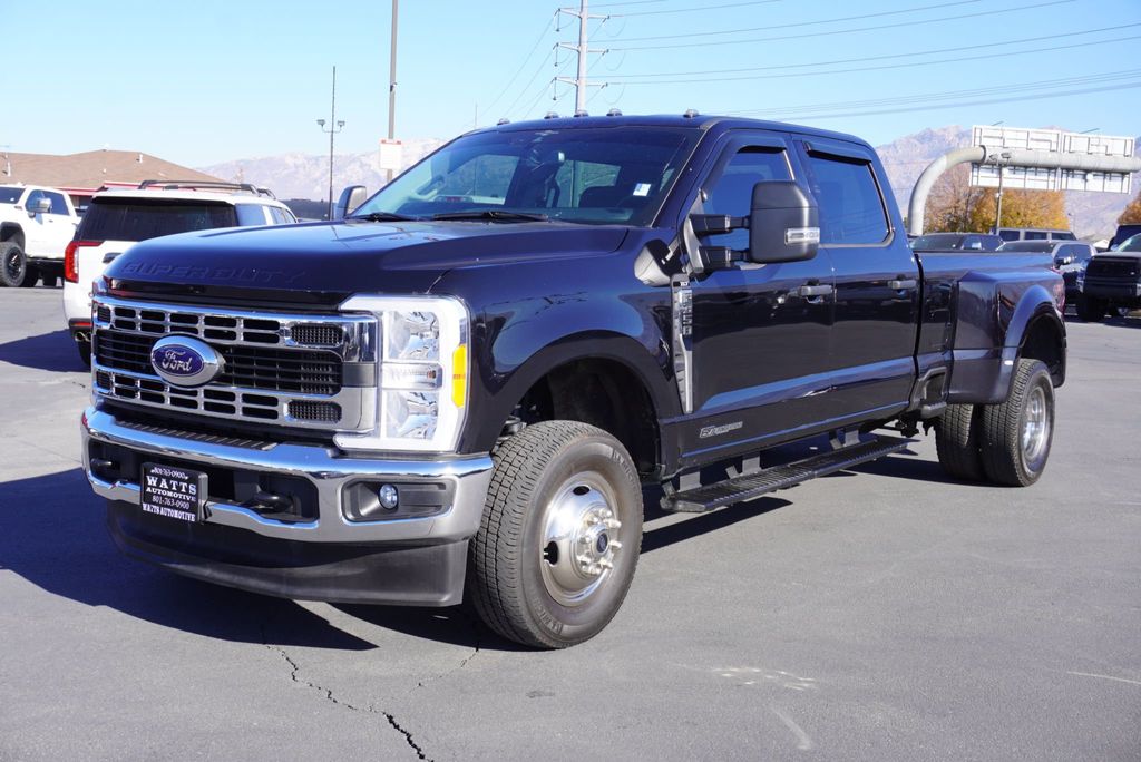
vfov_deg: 34.3
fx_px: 1237
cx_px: 570
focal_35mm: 39
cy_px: 381
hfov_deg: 49.5
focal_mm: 26
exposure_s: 1/100
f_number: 8
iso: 100
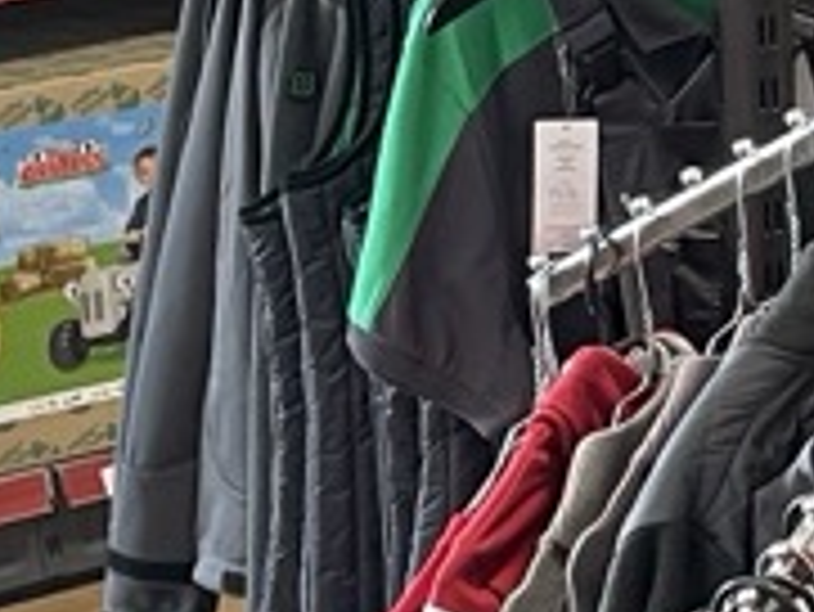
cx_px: 1754
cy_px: -9
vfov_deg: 8.0
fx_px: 4330
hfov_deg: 9.8
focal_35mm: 184
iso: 80
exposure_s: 1/50
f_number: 1.6
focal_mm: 4.2
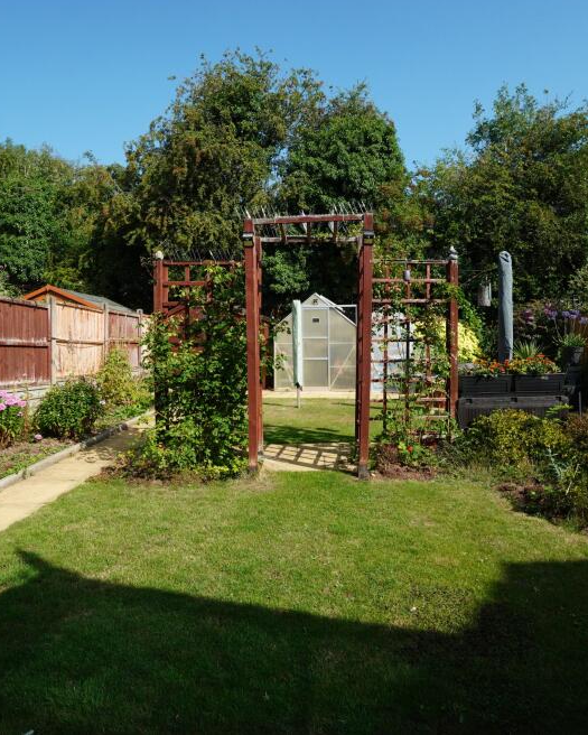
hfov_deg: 62.7
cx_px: 347
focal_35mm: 22
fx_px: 478
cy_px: 353
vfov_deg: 75.0
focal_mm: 10
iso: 400
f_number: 4
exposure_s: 1/2500
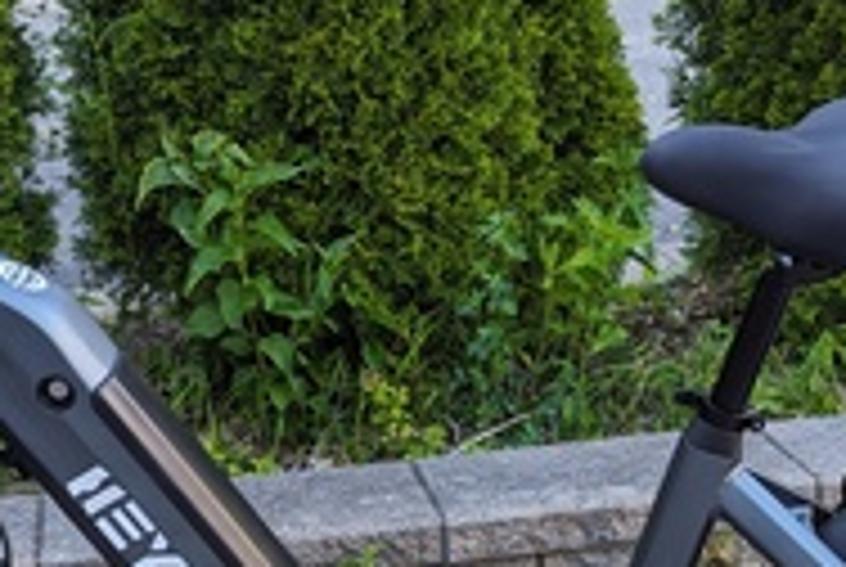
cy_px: 472
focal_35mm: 68
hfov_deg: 29.6
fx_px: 1600
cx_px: 472
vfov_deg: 19.8
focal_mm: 6.81
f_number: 1.85
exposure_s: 1/133
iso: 79
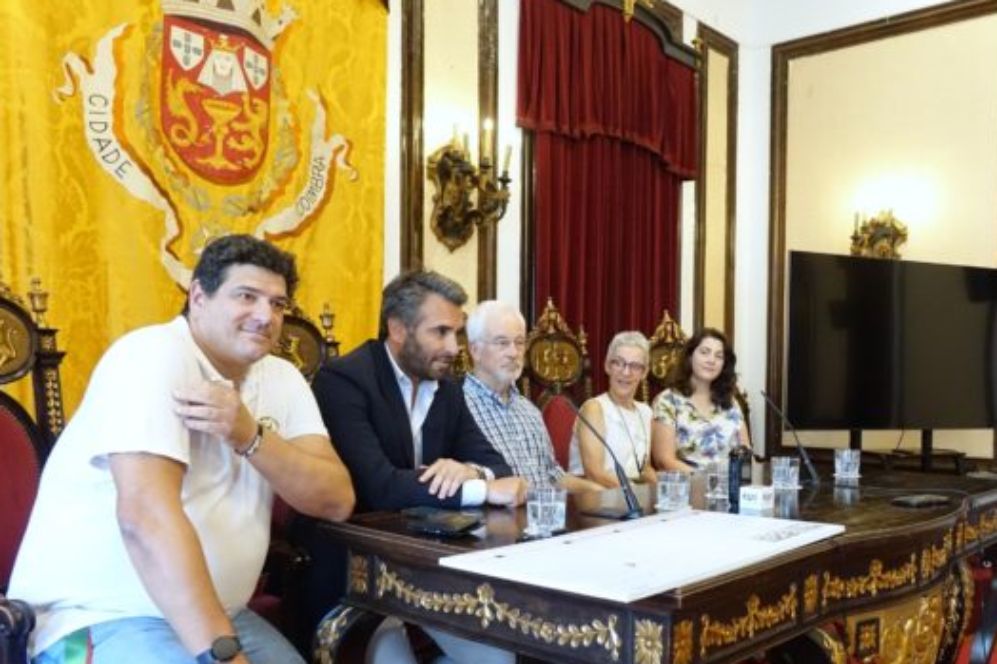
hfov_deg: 57.0
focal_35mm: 33
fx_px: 914
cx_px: 575
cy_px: 403
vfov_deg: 39.7
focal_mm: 8.8
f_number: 2.8
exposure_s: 1/200
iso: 2000
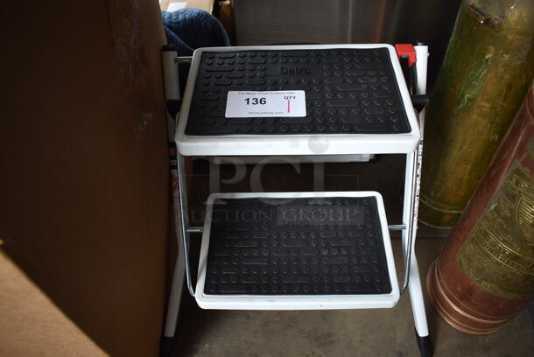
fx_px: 401
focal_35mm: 27
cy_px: 178
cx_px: 267
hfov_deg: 67.3
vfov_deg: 48.0
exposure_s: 1/250
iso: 400
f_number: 3.5
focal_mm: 18
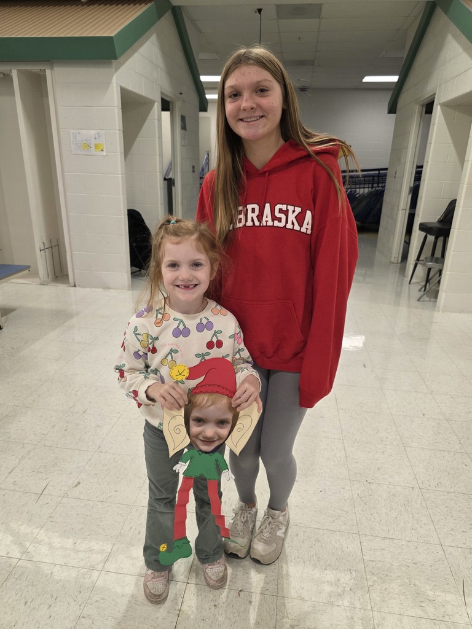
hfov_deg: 58.9
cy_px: 314
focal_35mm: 23
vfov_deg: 73.9
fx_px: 418
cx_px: 236
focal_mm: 6.3
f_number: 1.7
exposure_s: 1/180
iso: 200
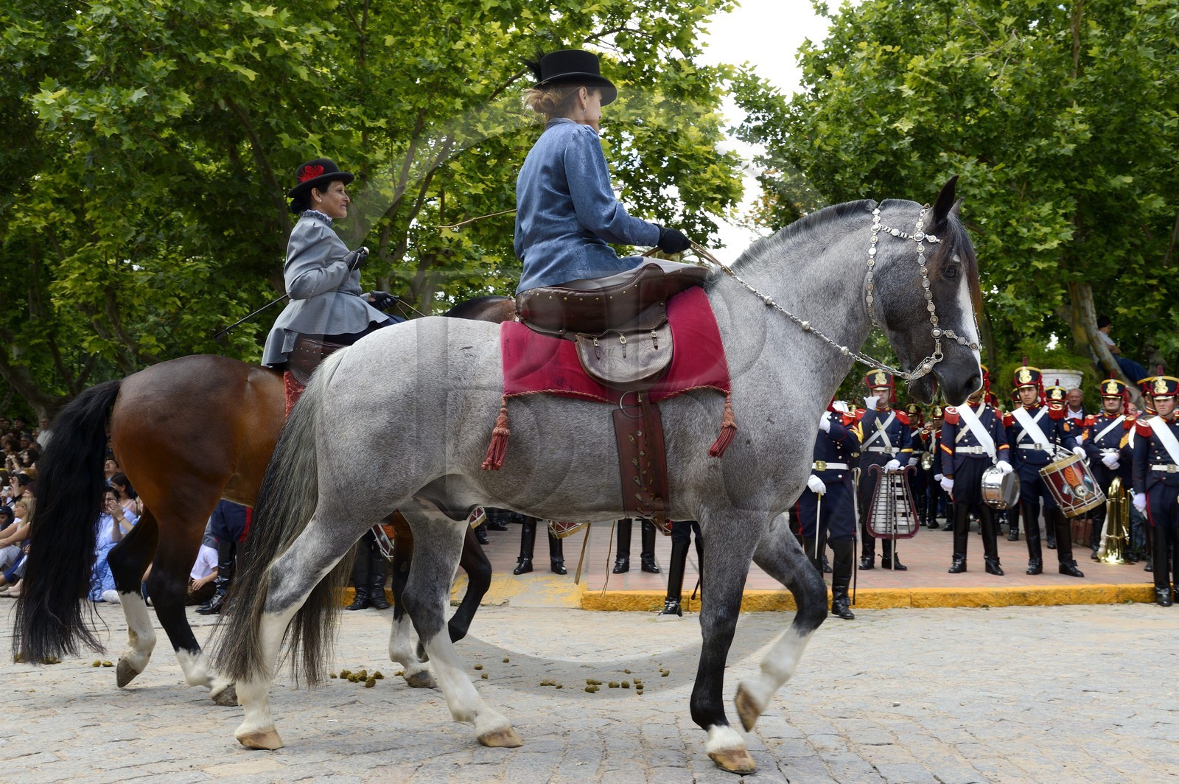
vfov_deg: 38.8
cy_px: 392
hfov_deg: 55.8
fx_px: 1113
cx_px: 590
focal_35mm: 34
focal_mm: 34
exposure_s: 1/320
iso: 400
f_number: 9
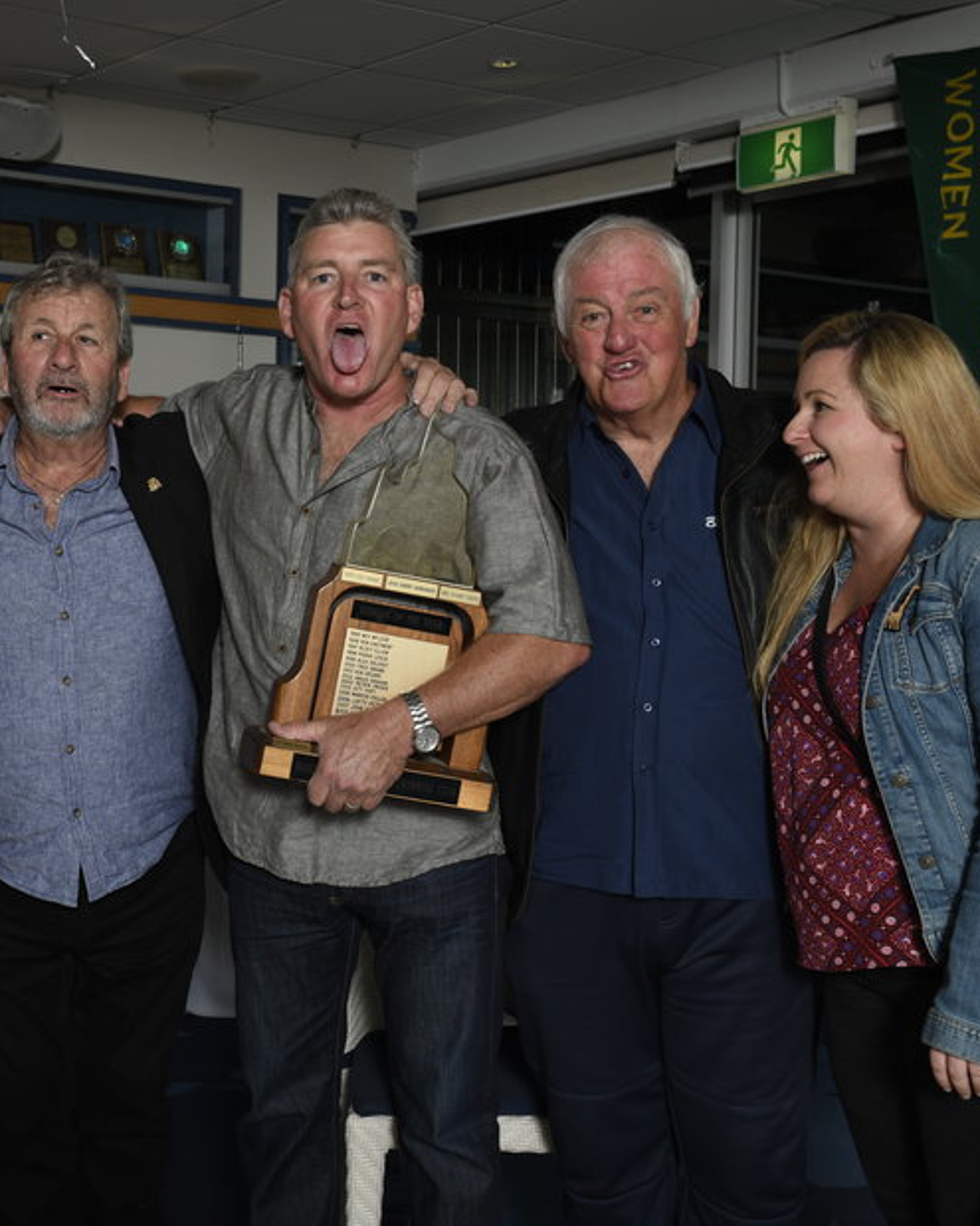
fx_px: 1922
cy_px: 596
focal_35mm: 53
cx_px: 209
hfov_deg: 28.1
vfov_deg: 35.4
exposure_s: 1/125
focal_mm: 35
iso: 320
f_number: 9
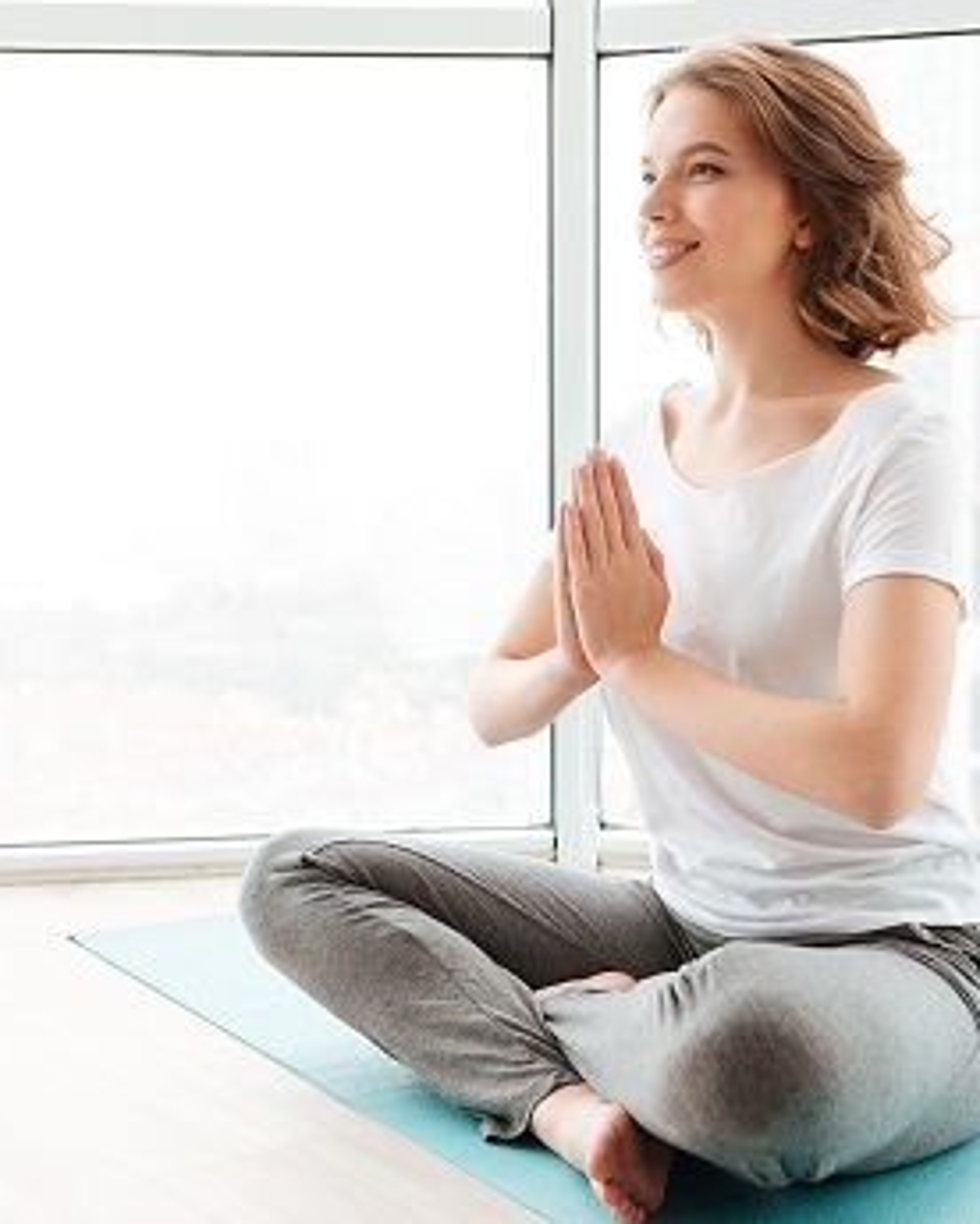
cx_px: 378
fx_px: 2175
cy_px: 607
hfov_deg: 25.3
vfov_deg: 31.5
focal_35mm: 60
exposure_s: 1/320
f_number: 3.5
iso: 320
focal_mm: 42
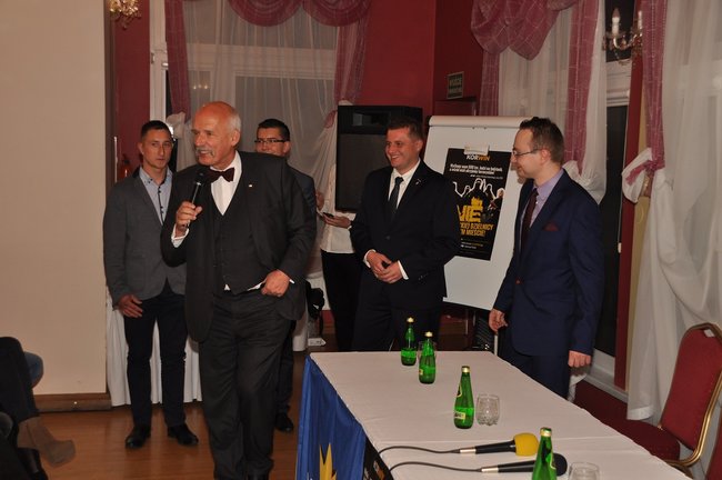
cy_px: 240
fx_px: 962
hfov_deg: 41.2
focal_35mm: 48
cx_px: 361
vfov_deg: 28.0
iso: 400
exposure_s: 1/60
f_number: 7.1
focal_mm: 32
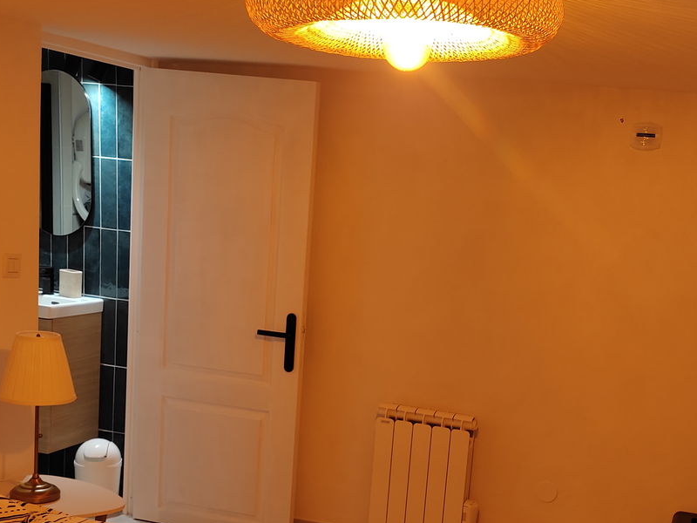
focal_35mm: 52
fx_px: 1047
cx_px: 489
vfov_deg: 27.6
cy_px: 399
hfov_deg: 36.3
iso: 230
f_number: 1.79
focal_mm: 4.74
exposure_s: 1/33
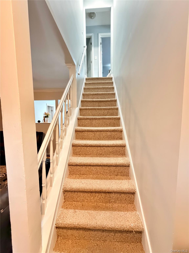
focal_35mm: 14
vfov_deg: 102.1
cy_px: 126
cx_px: 94
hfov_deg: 85.7
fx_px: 102
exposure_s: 1/30
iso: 1250
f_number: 2.2
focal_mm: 2.22
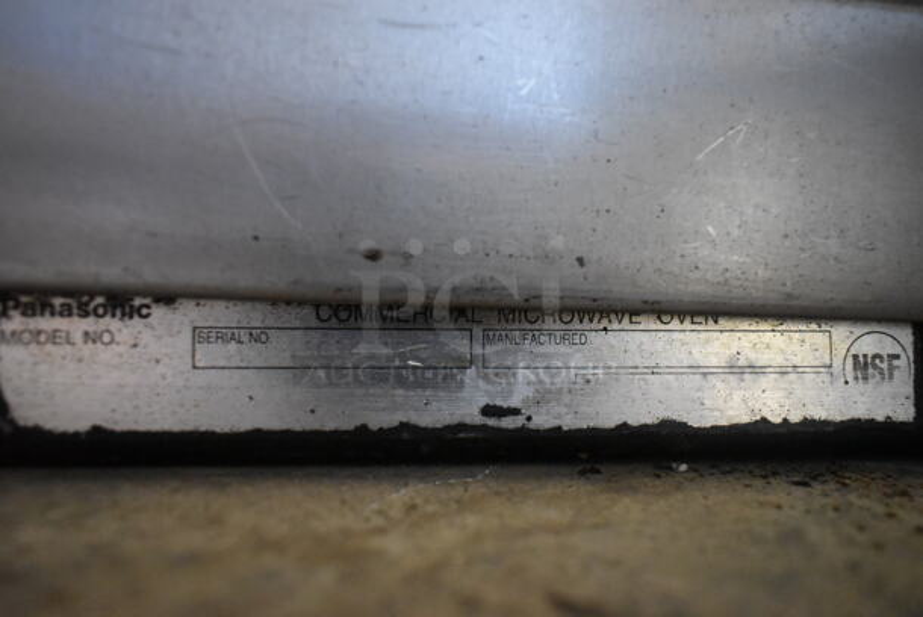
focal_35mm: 27
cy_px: 308
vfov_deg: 48.0
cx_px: 462
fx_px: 693
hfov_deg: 67.3
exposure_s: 1/125
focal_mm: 18
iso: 5600
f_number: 3.5
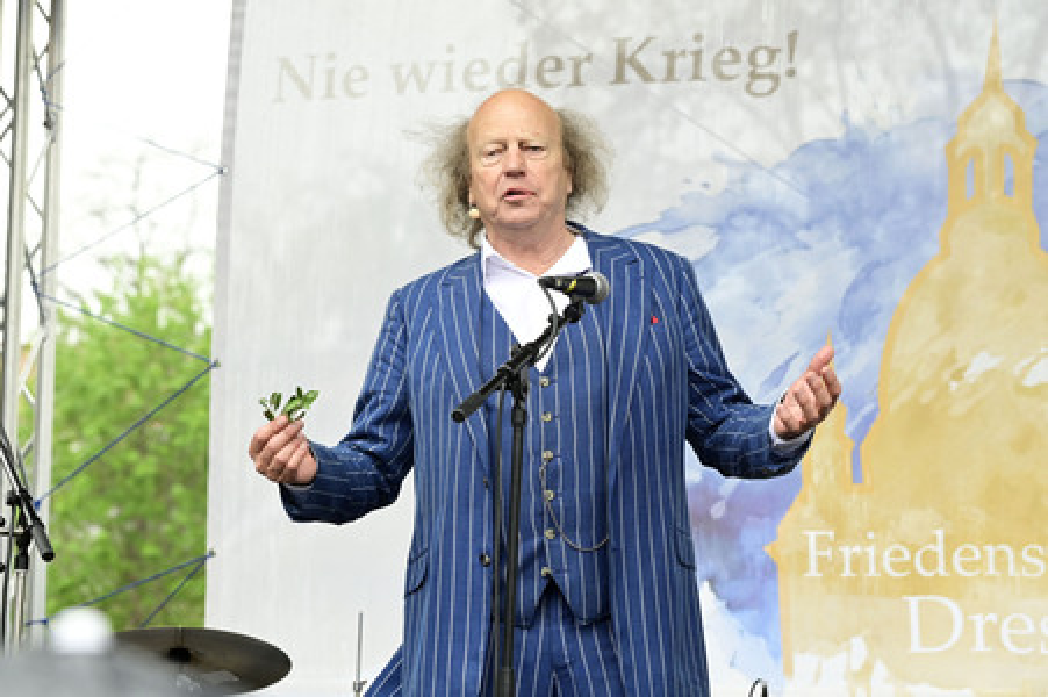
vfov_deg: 13.0
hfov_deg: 19.5
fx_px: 3054
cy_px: 348
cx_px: 524
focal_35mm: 105
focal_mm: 105
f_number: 6.3
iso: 640
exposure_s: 1/160
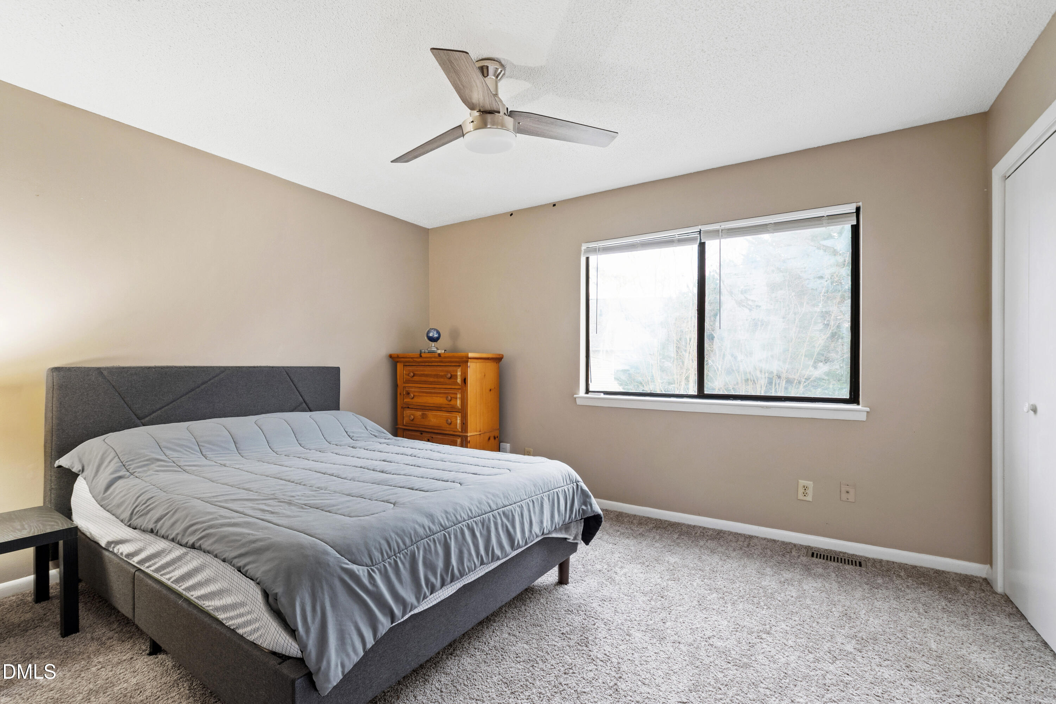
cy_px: 352
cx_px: 528
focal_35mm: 15
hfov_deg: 100.4
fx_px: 440
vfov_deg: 77.3
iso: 100
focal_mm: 10
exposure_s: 2
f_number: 8
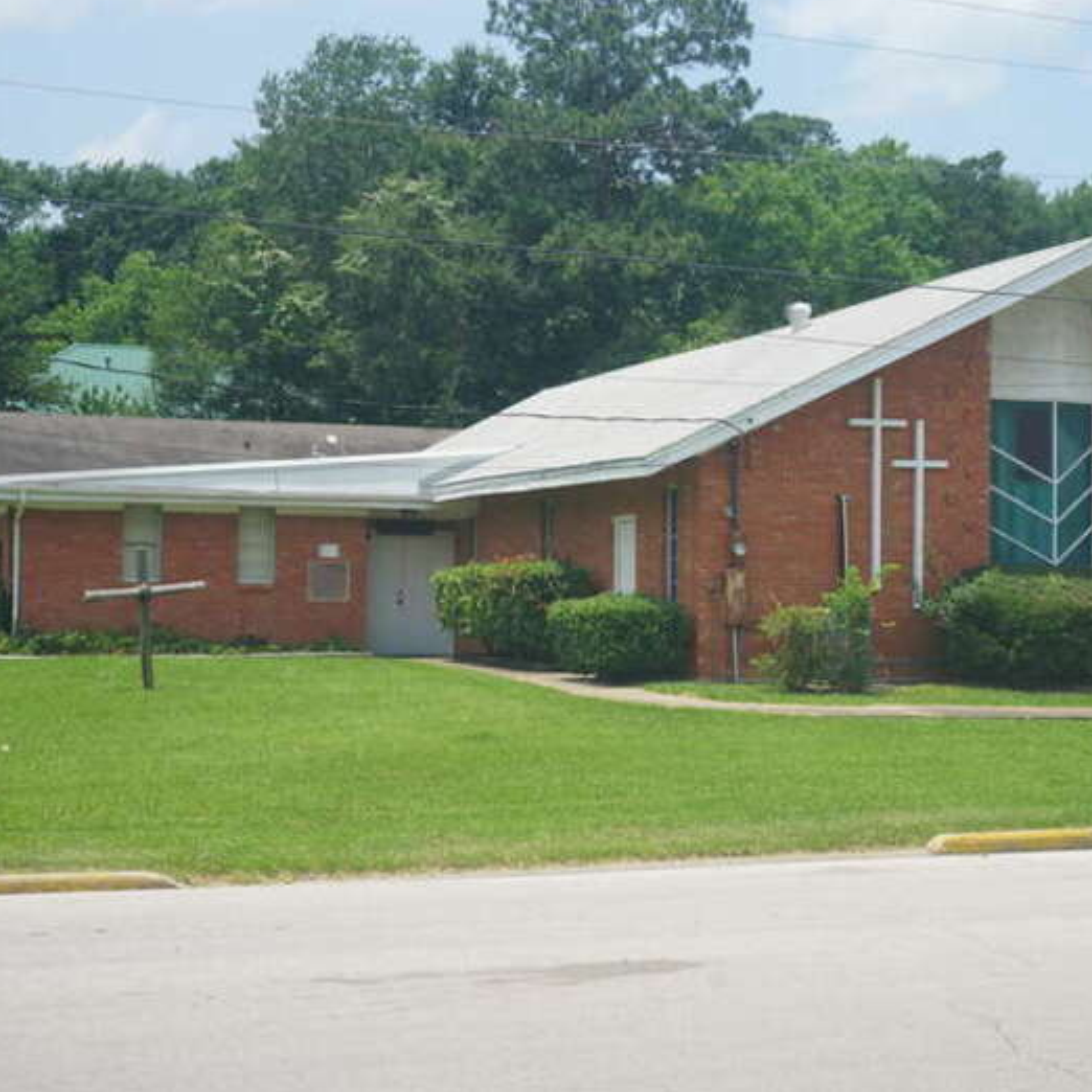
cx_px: 678
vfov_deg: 30.2
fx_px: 2022
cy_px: 541
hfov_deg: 30.1
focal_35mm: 57
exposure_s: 1/125
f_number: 11
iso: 100
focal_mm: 29
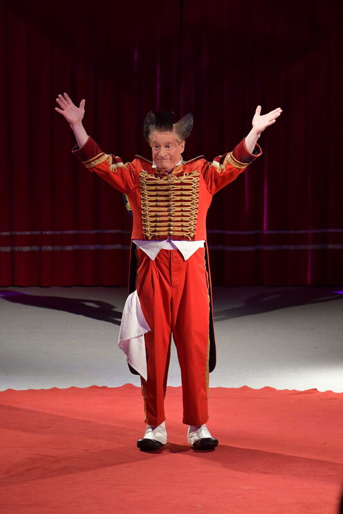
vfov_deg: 17.5
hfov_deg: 11.7
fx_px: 1673
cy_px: 257
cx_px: 172
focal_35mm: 117
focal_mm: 78
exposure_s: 1/200
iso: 3200
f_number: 5
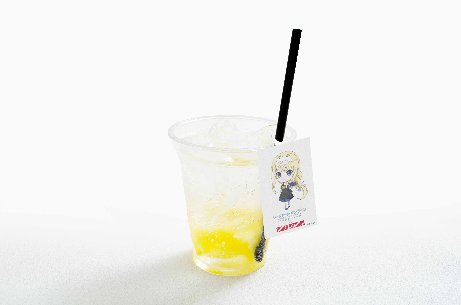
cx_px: 230
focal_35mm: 44
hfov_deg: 45.0
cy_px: 152
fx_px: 556
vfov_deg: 30.7
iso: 125
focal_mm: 29
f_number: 11
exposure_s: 1/3
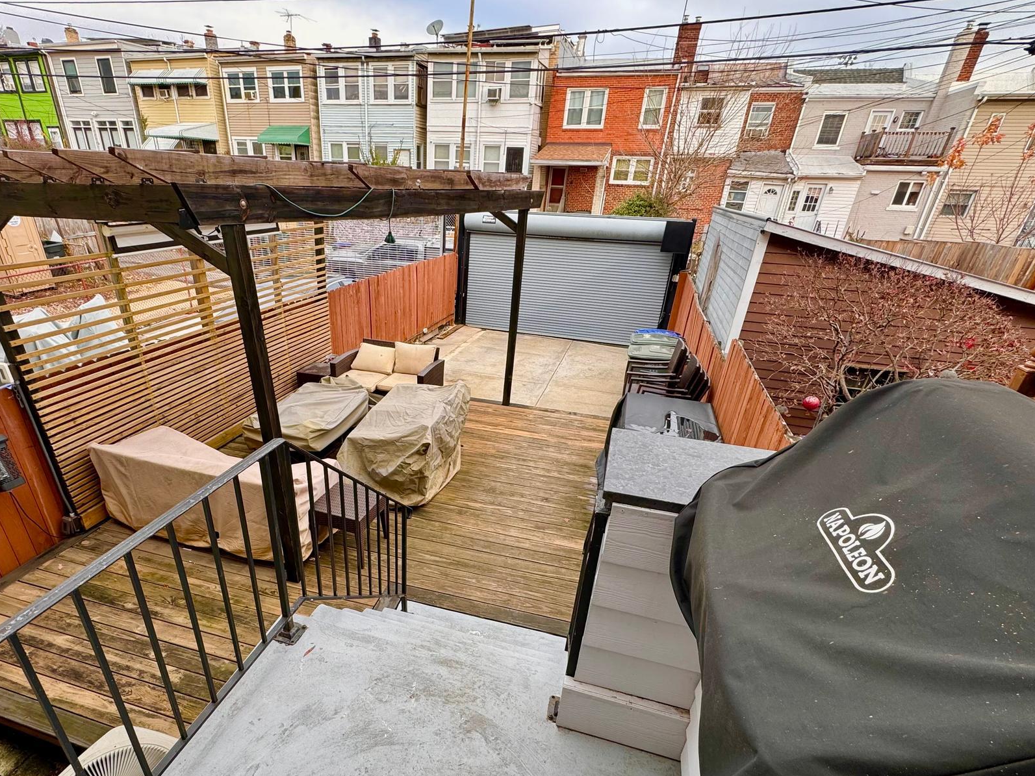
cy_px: 477
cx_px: 444
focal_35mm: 18
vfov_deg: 70.6
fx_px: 538
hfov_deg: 87.2
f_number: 2.2
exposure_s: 1/260
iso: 40
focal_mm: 2.22
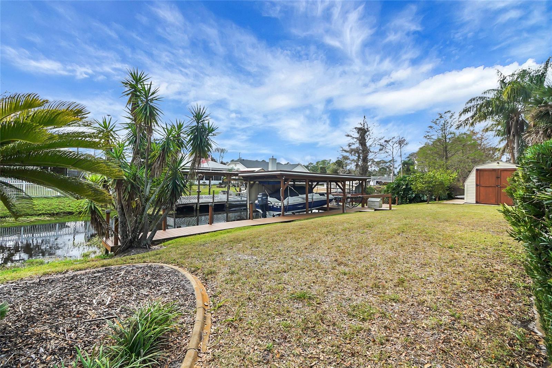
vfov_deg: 77.3
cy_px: 184
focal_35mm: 15
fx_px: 230
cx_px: 276
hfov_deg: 100.4
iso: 160
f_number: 7.1
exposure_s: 1/250
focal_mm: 10
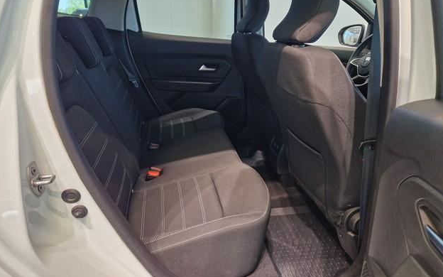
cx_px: 220
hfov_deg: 72.5
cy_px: 144
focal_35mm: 25
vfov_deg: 49.3
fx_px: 302
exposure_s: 1/100
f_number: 1.8
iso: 125
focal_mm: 5.4
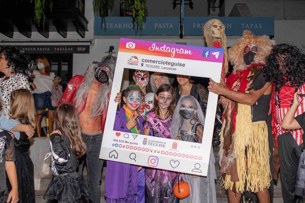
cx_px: 161
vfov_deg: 33.3
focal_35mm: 40
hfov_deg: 48.5
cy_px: 115
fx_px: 339
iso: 100
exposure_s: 1/200
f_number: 3.2
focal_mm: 35
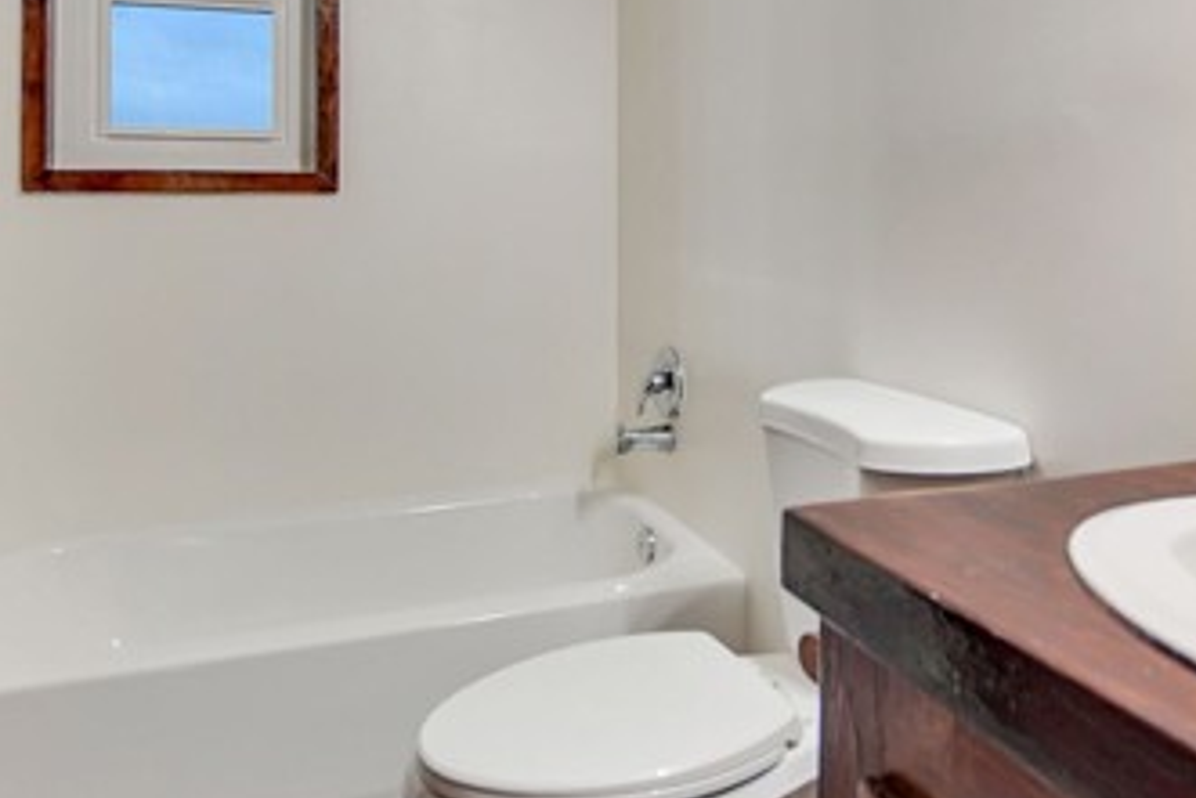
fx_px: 964
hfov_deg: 63.6
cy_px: 193
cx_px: 629
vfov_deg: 43.5
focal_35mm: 29
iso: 800
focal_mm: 10
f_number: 4.5
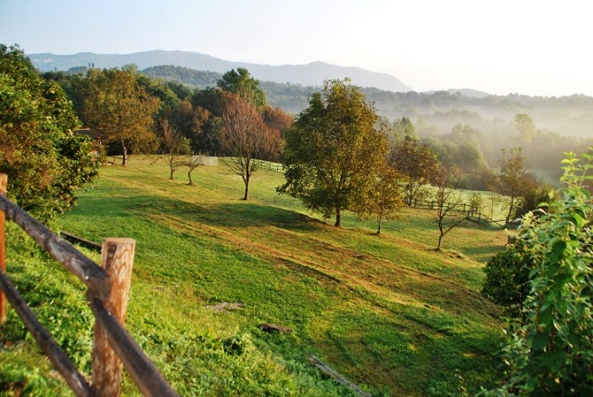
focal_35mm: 27
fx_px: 445
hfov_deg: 67.3
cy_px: 198
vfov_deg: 48.0
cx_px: 296
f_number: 5
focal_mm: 18
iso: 100
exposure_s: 1/200
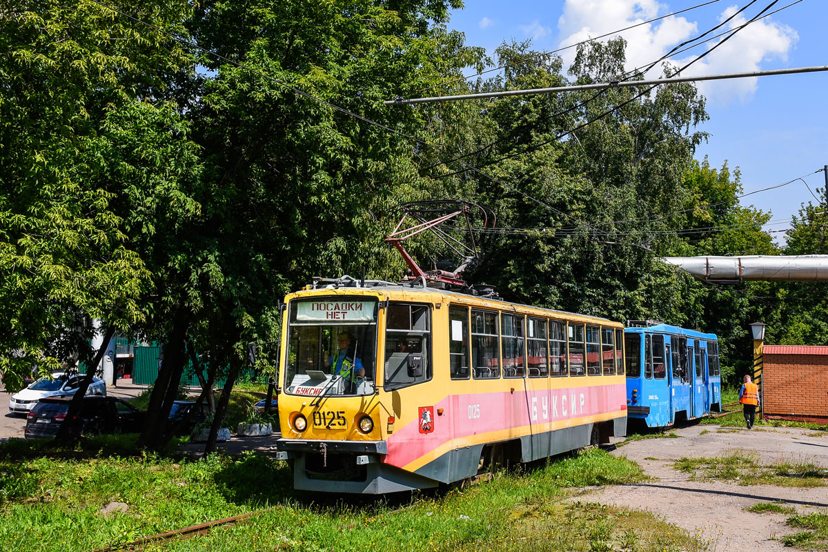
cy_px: 276
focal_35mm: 36
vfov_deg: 36.9
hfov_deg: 53.1
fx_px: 828
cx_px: 414
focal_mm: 24
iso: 160
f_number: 7.1
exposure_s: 1/500
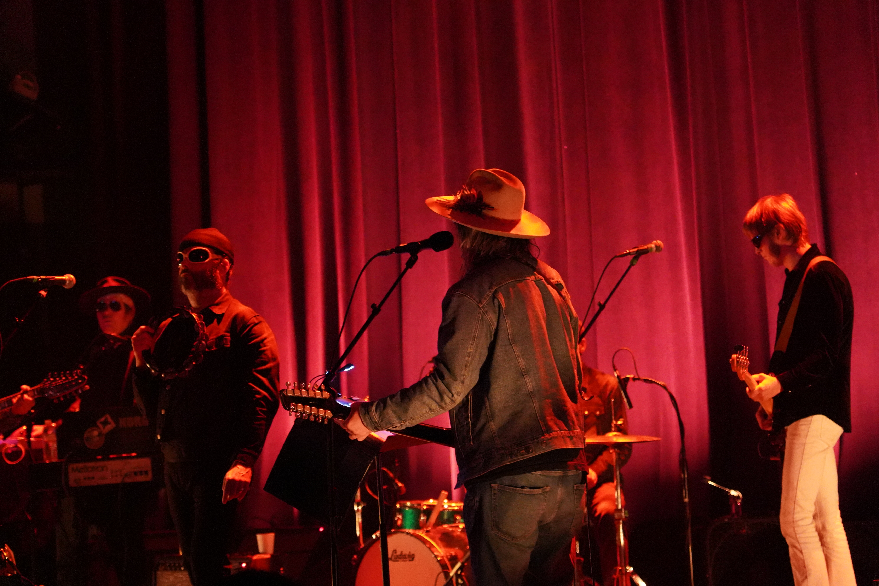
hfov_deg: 19.5
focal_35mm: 105
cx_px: 440
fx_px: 2564
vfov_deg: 13.0
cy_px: 293
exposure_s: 1/80
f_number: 4
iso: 12800
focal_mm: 105
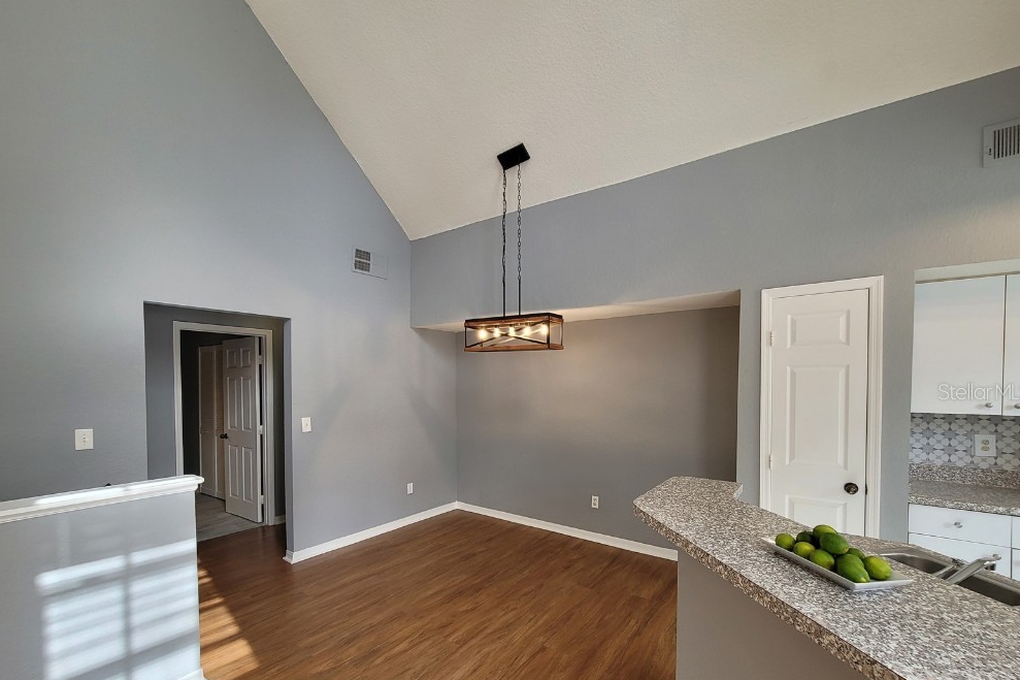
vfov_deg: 80.6
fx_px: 397
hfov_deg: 104.3
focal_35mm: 14
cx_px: 507
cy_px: 391
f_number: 2.2
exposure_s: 1/119
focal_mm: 2.2
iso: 100
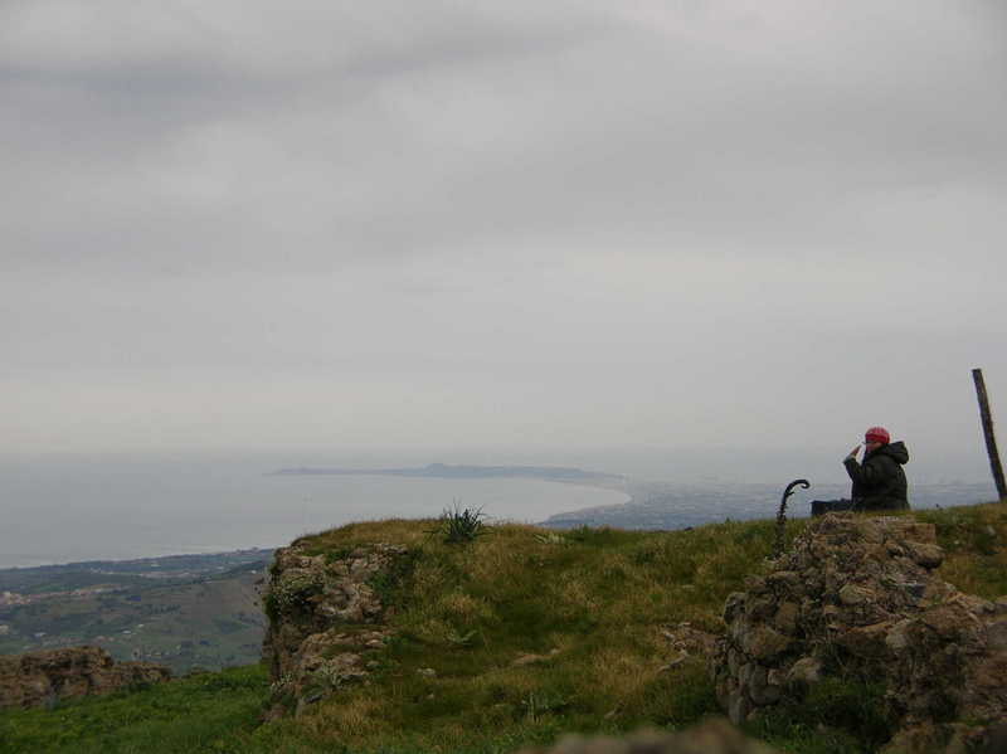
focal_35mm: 86
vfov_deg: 17.1
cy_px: 377
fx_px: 2500
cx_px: 504
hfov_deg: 22.8
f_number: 3.4
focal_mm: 14.2
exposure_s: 1/134
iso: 50
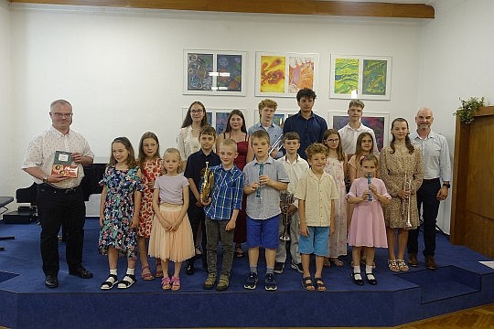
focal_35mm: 24
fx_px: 329
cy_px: 164
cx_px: 247
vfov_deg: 53.1
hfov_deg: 73.7
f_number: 1.8
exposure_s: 1/30
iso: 200
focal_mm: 8.8
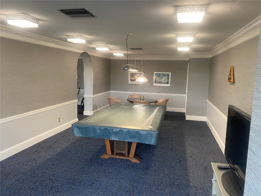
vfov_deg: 53.1
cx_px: 130
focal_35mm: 26
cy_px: 98
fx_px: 196
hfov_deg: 67.3
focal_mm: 4.25
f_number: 1.8
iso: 125
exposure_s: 1/60
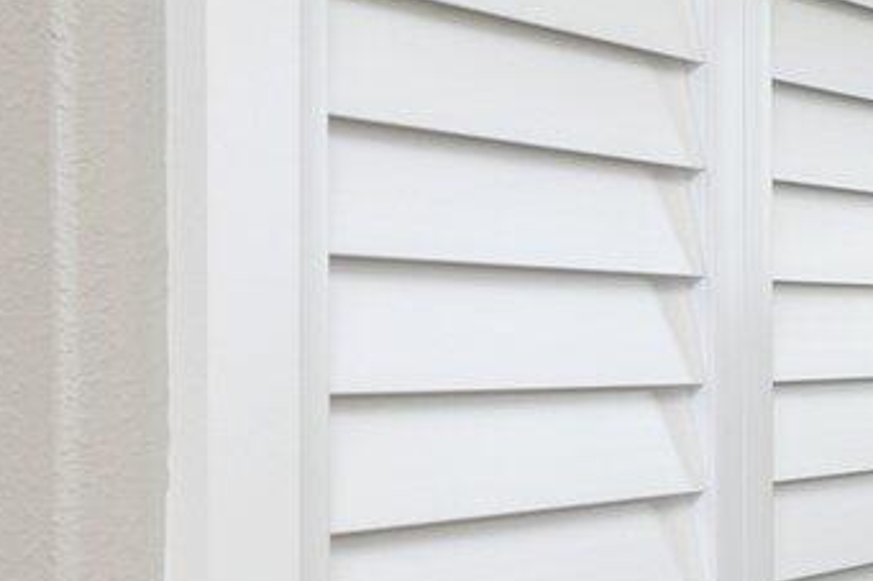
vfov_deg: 14.2
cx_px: 1907
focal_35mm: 96
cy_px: 376
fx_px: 2327
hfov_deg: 15.4
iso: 320
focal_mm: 16
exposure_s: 1/8
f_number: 9
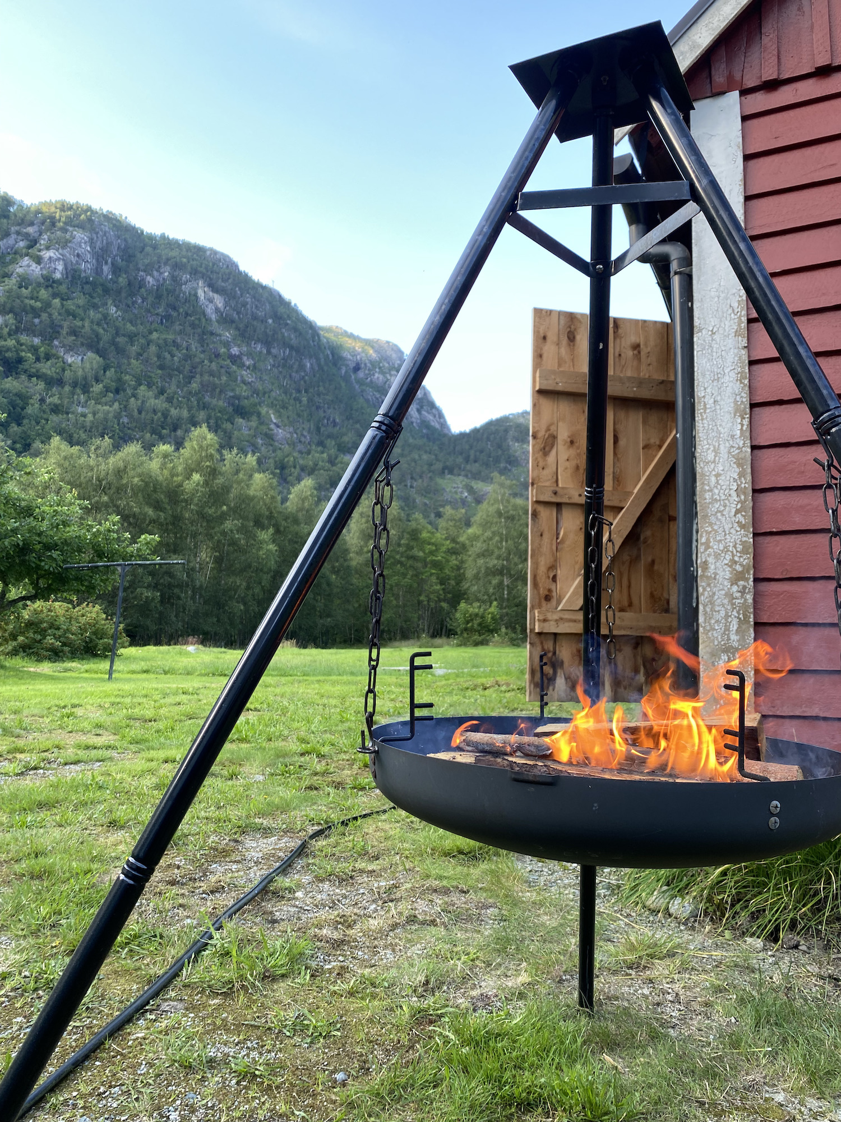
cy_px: 561
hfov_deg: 53.1
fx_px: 842
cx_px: 420
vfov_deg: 67.3
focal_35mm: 26
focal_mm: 4.25
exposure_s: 1/121
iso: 40
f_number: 1.8
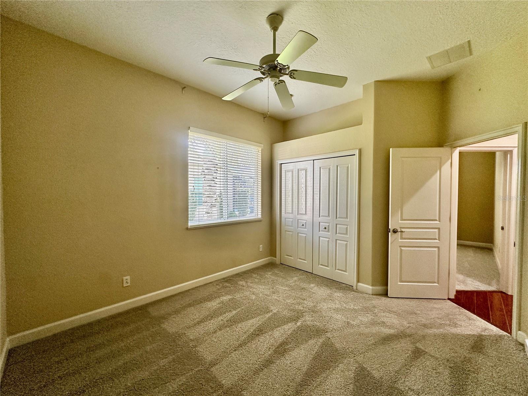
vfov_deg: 85.7
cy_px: 198
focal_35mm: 14
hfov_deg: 102.1
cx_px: 264
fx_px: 214
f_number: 2.2
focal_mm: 2.22
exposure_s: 1/60
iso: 160
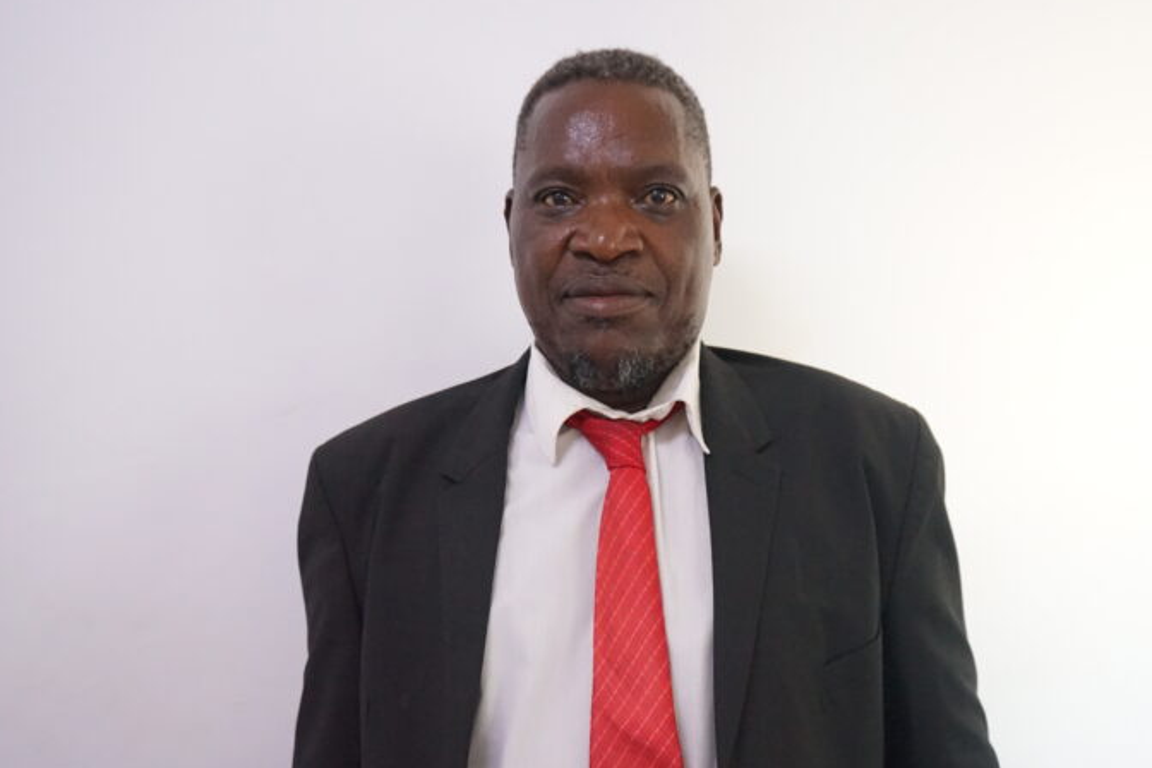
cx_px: 617
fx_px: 1280
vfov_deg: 33.4
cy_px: 415
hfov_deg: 48.4
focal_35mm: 40
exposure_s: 1/80
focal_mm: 35
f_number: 4
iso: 6400
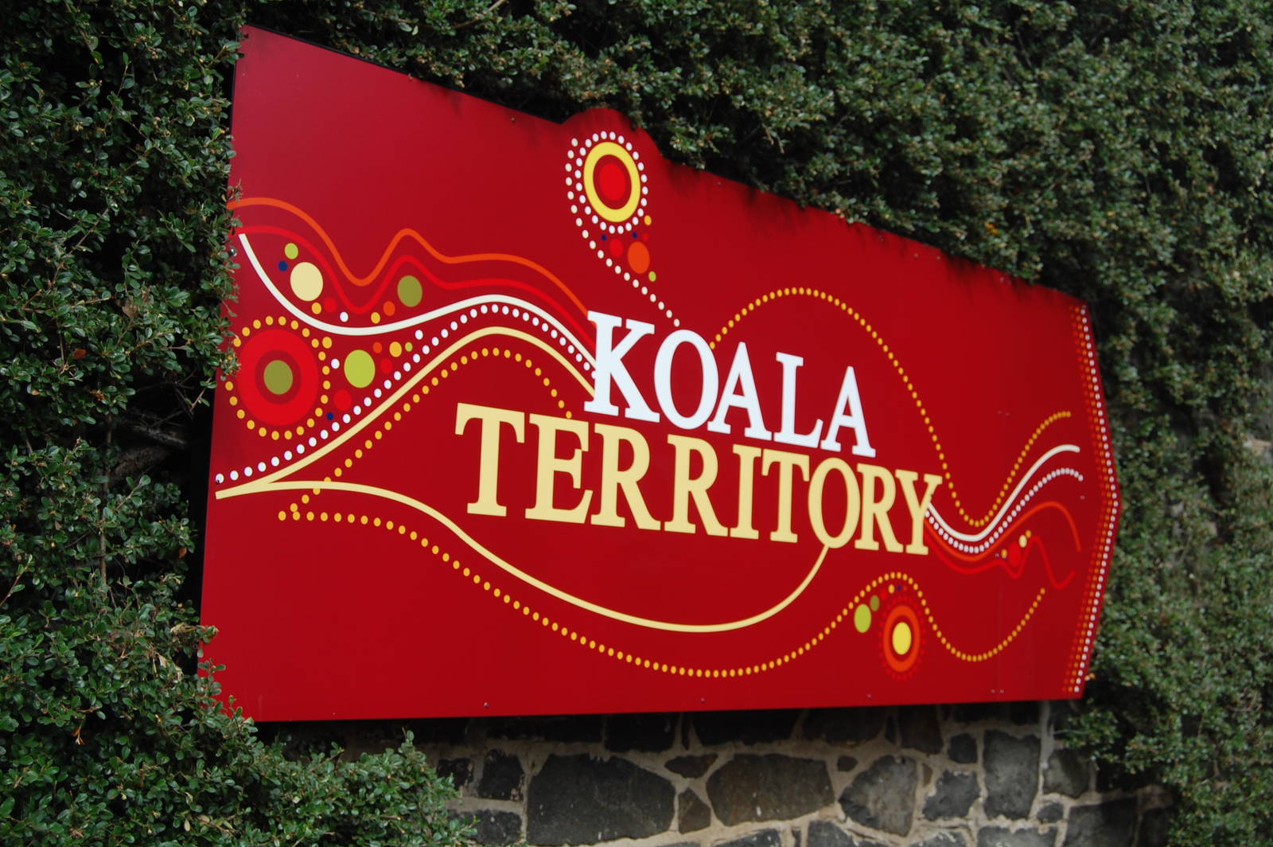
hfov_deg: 42.4
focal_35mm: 46
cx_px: 636
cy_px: 424
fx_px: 1643
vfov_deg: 28.9
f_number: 7.1
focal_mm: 31
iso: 200
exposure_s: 1/200
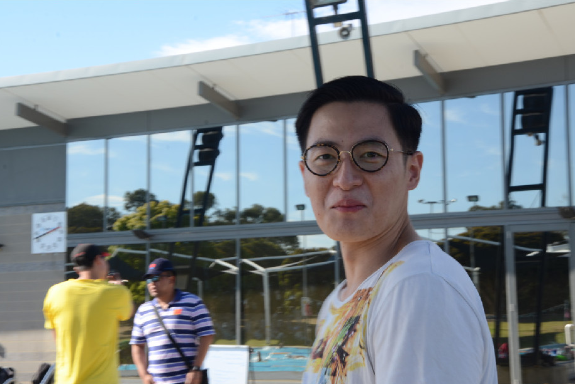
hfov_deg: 31.4
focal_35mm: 64
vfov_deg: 21.3
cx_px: 286
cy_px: 193
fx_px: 1022
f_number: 18
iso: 100
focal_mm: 42
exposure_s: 1/30
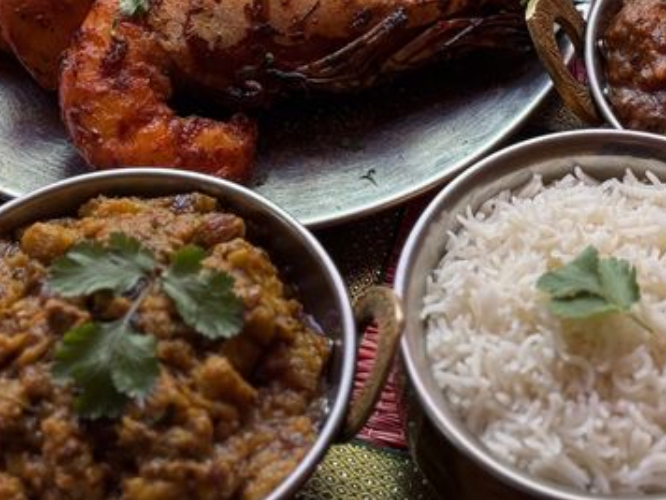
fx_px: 1943
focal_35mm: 101
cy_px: 45
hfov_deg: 19.4
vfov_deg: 14.5
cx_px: 466
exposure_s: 1/88
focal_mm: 6.76
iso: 100
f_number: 1.78
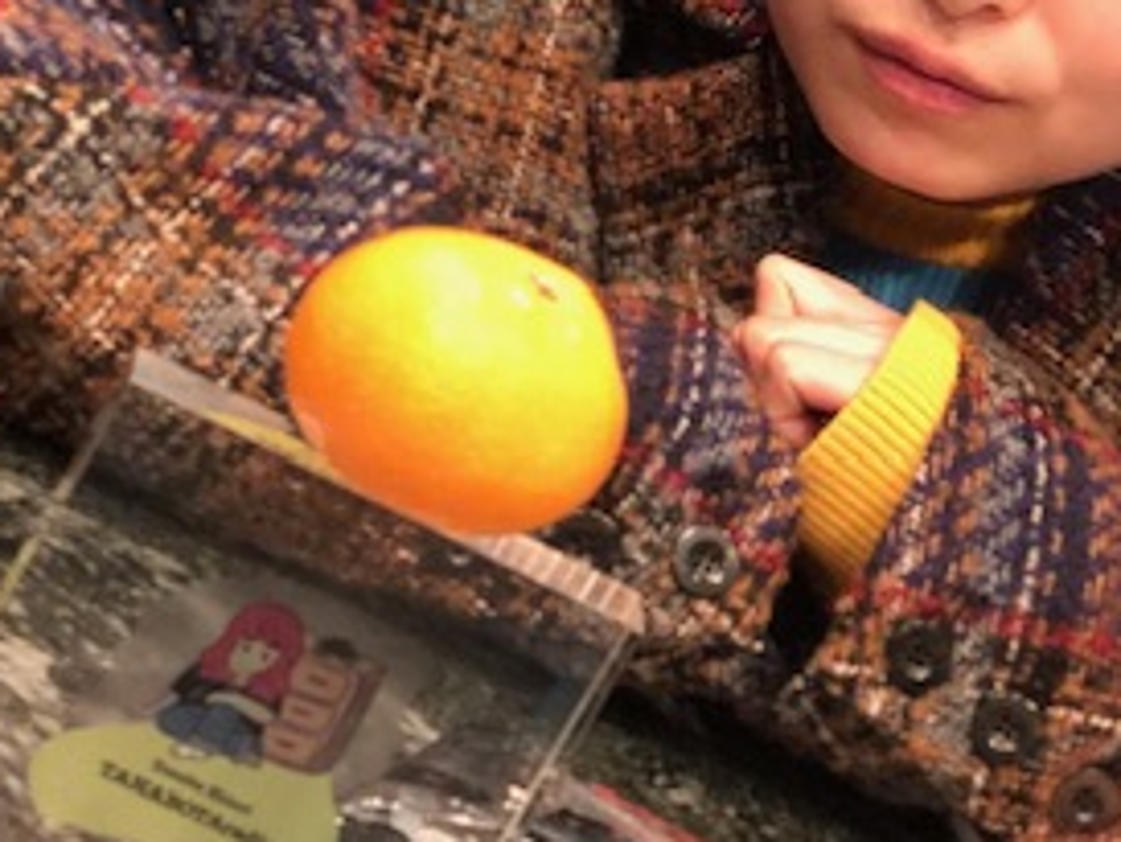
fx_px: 3953
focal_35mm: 122
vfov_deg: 12.1
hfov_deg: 15.9
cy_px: 127
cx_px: 1055
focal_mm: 6
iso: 160
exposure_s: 1/9
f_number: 2.4
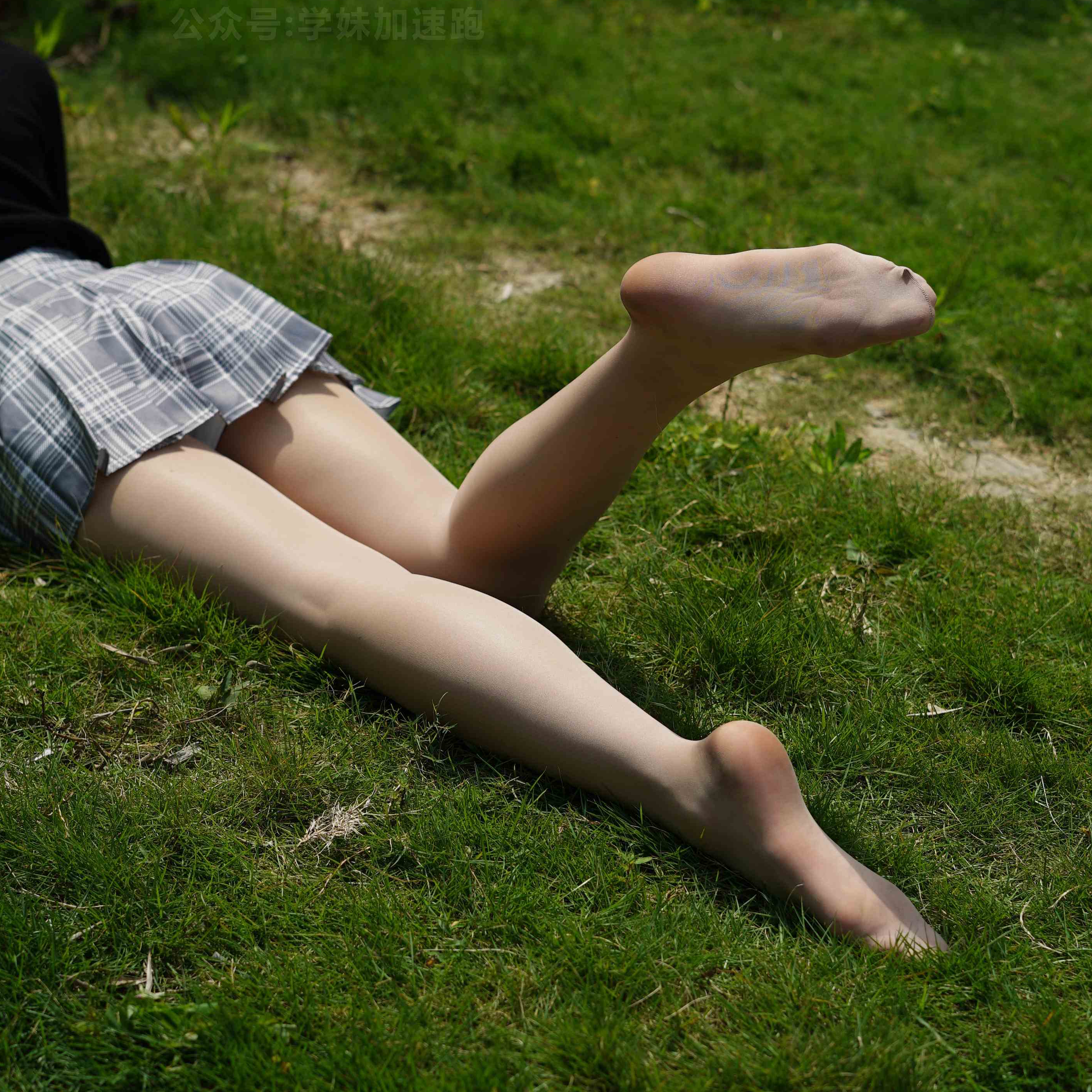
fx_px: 2284
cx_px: 547
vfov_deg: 26.9
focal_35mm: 64
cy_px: 587
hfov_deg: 26.9
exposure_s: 1/1000
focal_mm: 50
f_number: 4
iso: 64
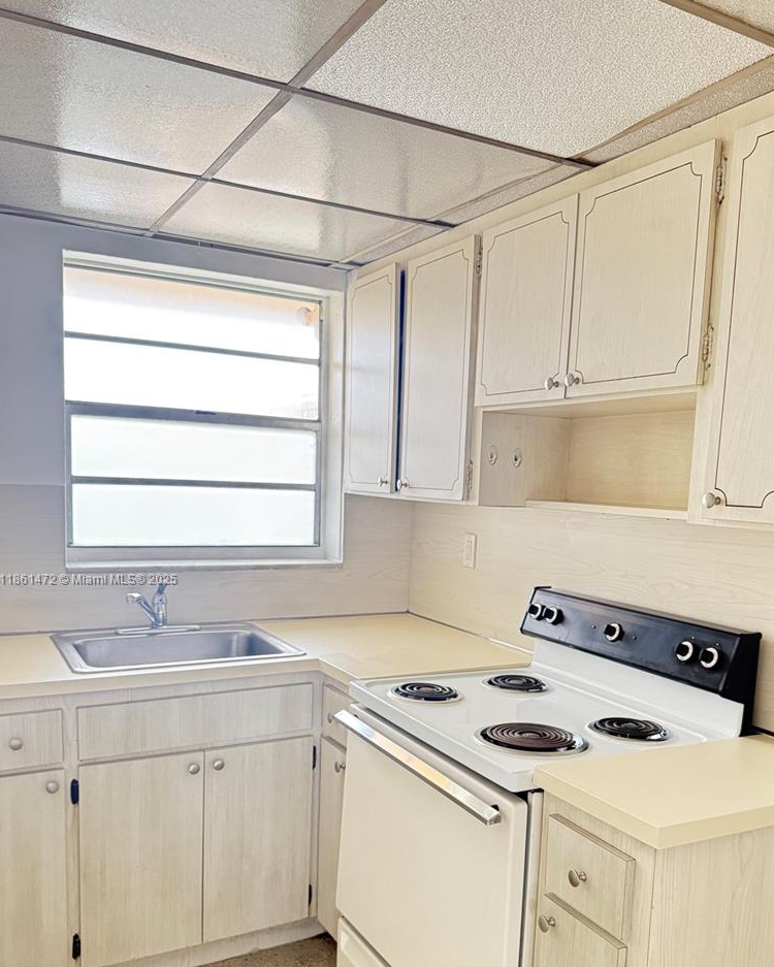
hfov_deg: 48.3
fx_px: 859
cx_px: 452
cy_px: 580
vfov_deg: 58.3
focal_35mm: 30
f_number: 1.78
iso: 640
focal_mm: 6.76
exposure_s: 1/60
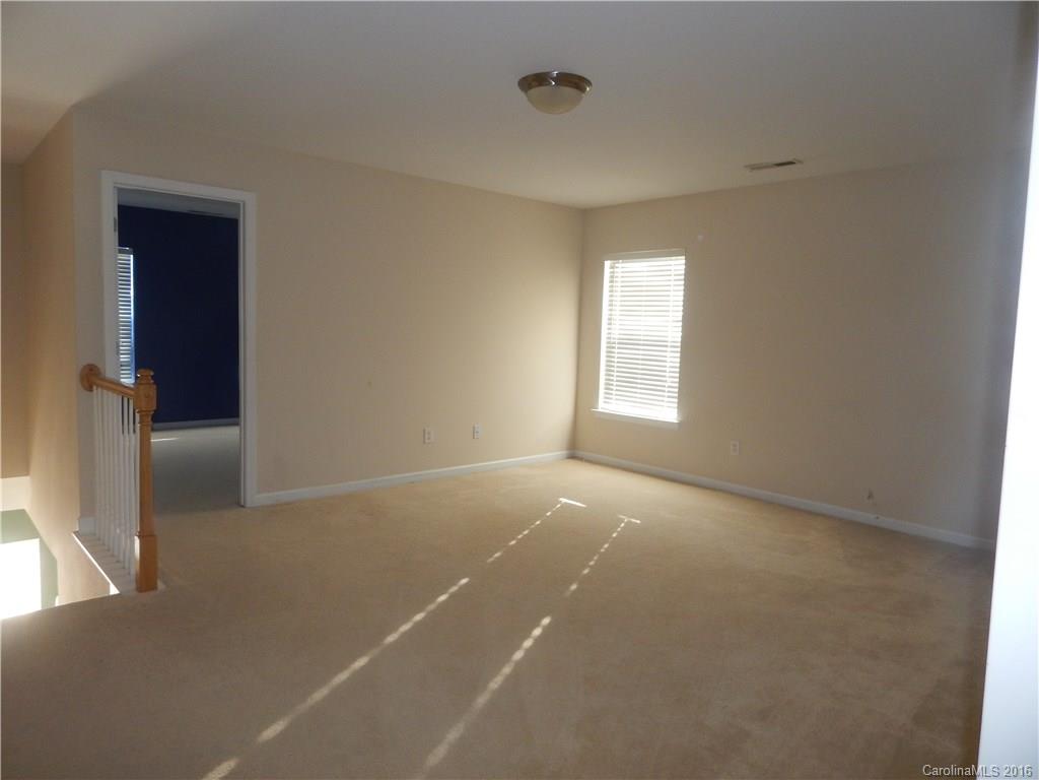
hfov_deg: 76.4
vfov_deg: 61.1
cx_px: 520
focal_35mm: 22
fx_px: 660
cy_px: 390
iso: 200
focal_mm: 4
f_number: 3
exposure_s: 1/30
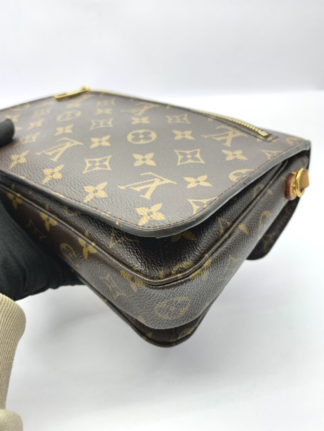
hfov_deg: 53.1
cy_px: 216
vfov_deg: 67.3
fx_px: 324
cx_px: 162
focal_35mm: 26
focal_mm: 4.25
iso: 50
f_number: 1.8
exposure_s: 1/50
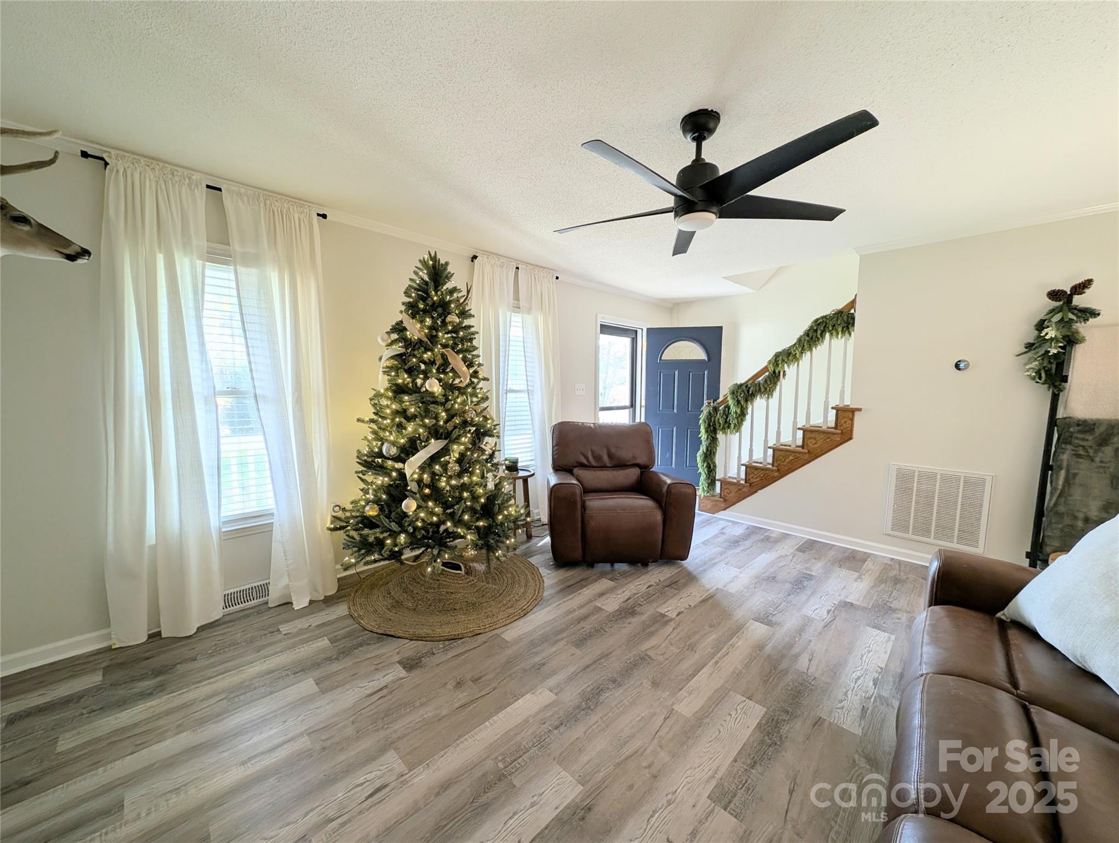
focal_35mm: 12
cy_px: 422
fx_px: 388
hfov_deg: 110.5
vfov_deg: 94.6
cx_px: 560
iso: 40
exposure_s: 1/40
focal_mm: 2.23
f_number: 1.95
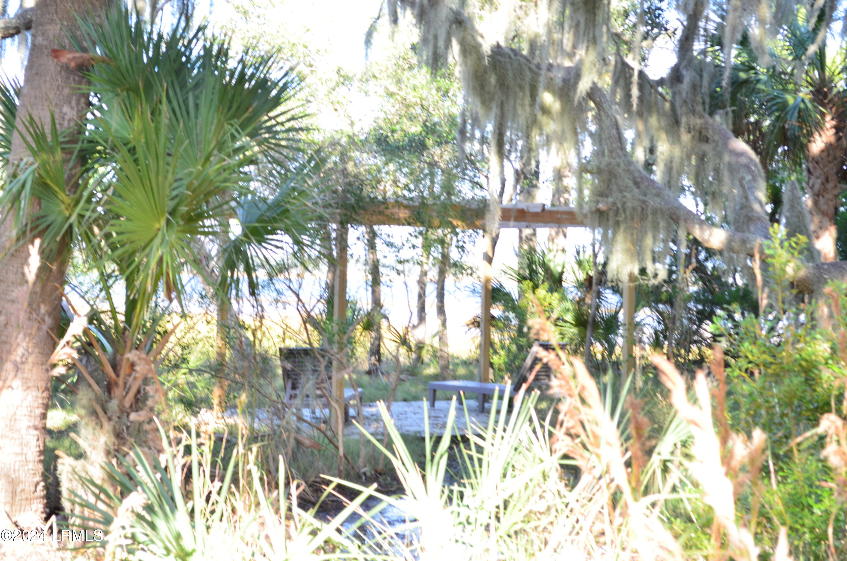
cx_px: 424
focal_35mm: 72
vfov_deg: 18.8
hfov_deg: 28.1
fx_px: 1690
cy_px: 280
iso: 400
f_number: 8
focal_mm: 48
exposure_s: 1/60
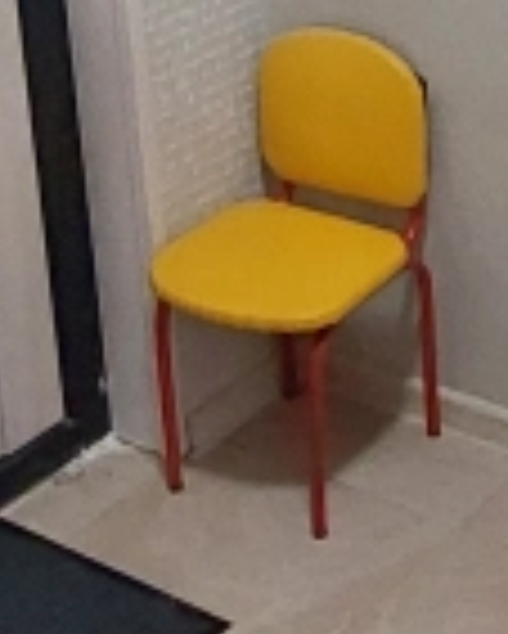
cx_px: 472
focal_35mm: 97
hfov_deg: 15.7
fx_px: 1821
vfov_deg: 17.7
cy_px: -324
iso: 320
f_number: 2.2
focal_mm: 1.74
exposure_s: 1/50
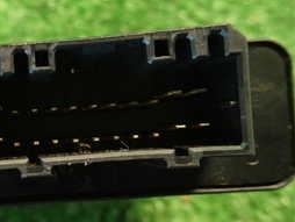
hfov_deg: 29.0
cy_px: 130
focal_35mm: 59
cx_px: -43
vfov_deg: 24.8
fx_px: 503
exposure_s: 1/30
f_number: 2
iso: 500
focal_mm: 4.5
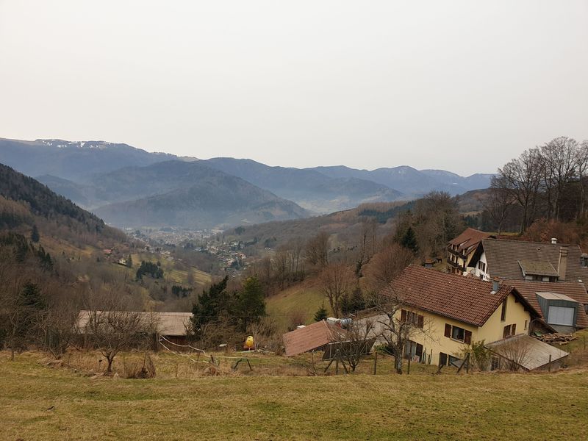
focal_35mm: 26
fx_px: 442
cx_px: 294
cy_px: 220
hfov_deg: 67.3
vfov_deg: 53.1
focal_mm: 4.3
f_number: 2.4
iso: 50
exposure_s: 1/713
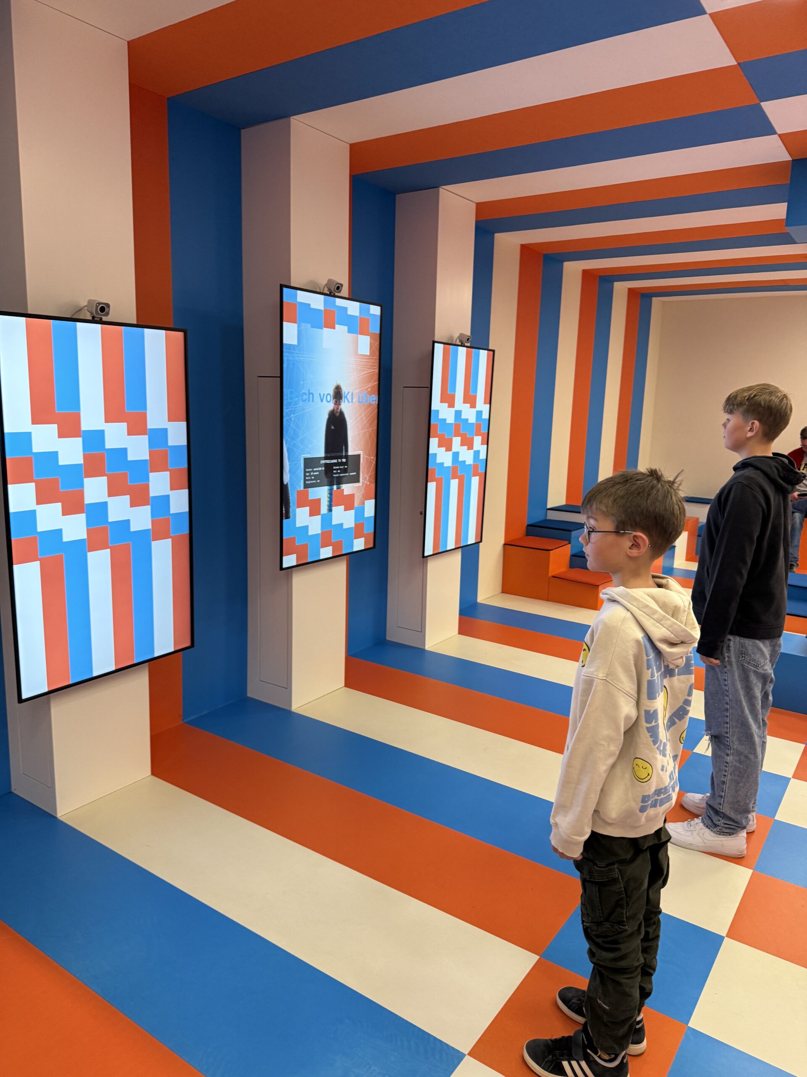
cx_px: 404
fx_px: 746
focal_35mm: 24
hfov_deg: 56.8
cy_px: 538
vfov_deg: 71.6
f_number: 1.78
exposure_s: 1/59
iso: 200
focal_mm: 6.76
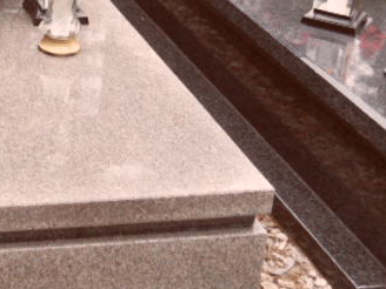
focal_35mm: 75
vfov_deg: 18.7
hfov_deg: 24.1
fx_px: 836
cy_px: -46
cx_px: -49
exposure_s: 1/125
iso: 80
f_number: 3.2
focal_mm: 3.9
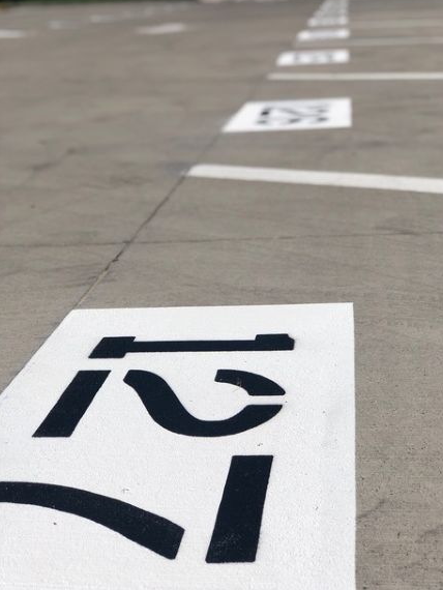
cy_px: 281
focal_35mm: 60
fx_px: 1023
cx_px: 231
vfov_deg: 32.2
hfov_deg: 24.4
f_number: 2.8
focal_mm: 6.6
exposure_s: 1/2857
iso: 20
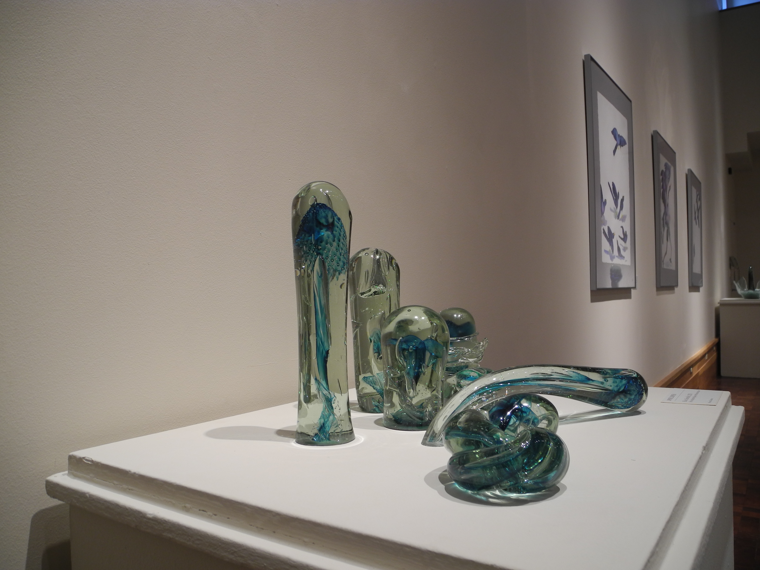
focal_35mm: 28
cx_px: 380
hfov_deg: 63.4
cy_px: 285
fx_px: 615
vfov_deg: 49.7
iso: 100
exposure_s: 1/30
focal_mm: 6
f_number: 2.8
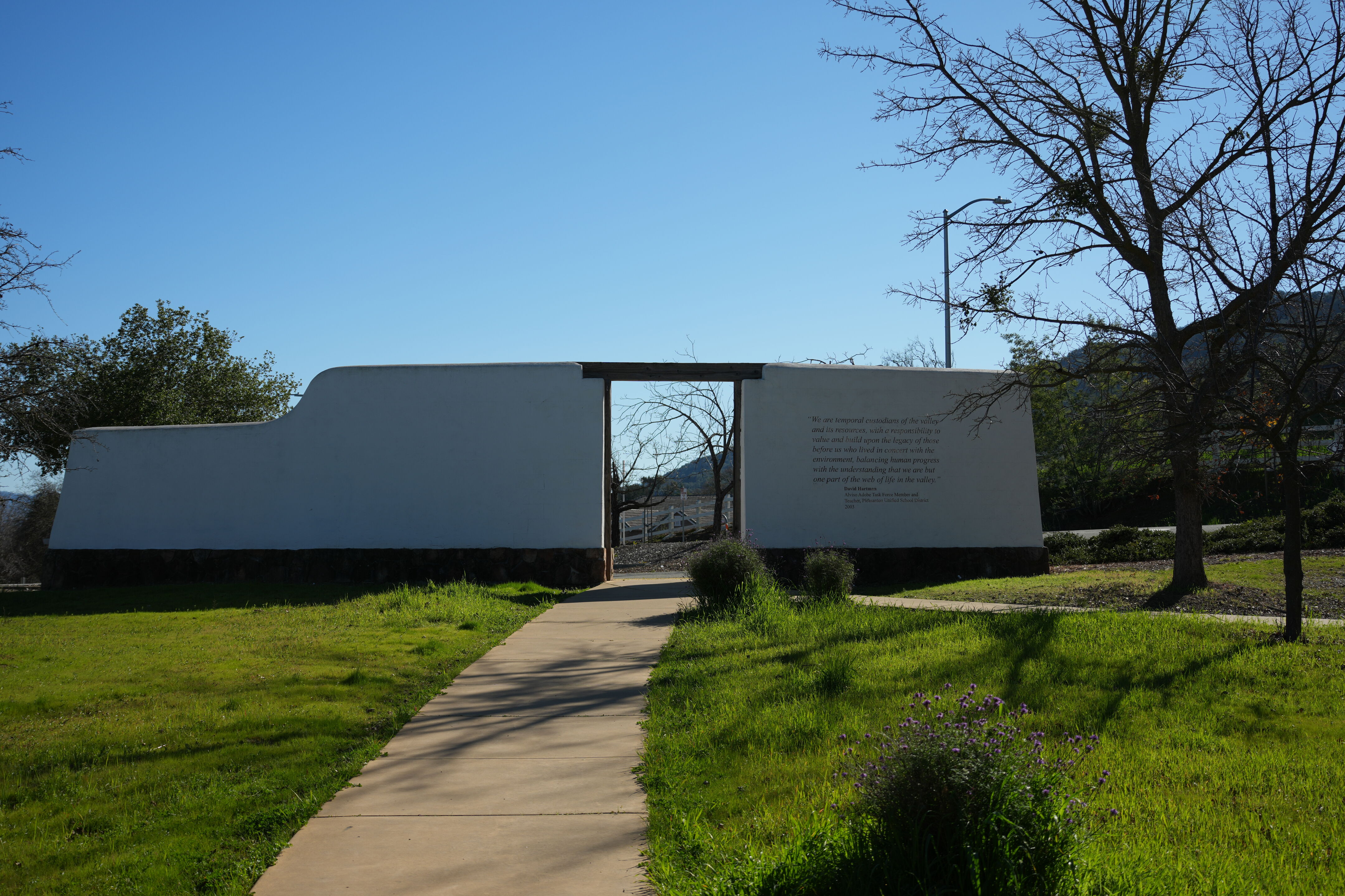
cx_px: 672
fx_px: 1644
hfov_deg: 44.5
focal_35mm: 44
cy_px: 448
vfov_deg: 30.5
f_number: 6.3
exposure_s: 1/640
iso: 100
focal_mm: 44
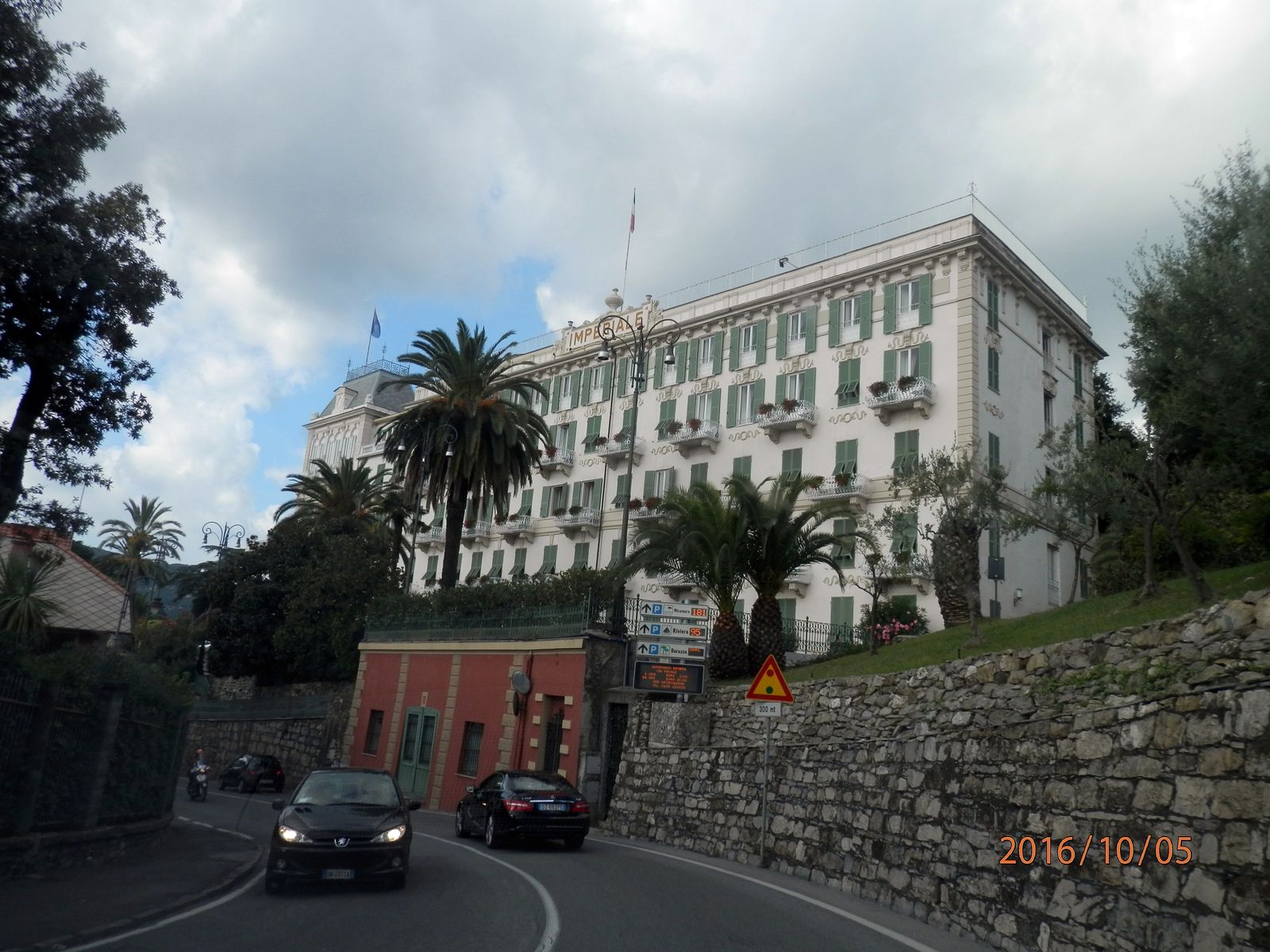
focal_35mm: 25
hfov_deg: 69.4
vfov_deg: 54.9
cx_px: 635
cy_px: 476
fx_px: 917
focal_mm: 4.5
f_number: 3
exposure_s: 1/800
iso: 80
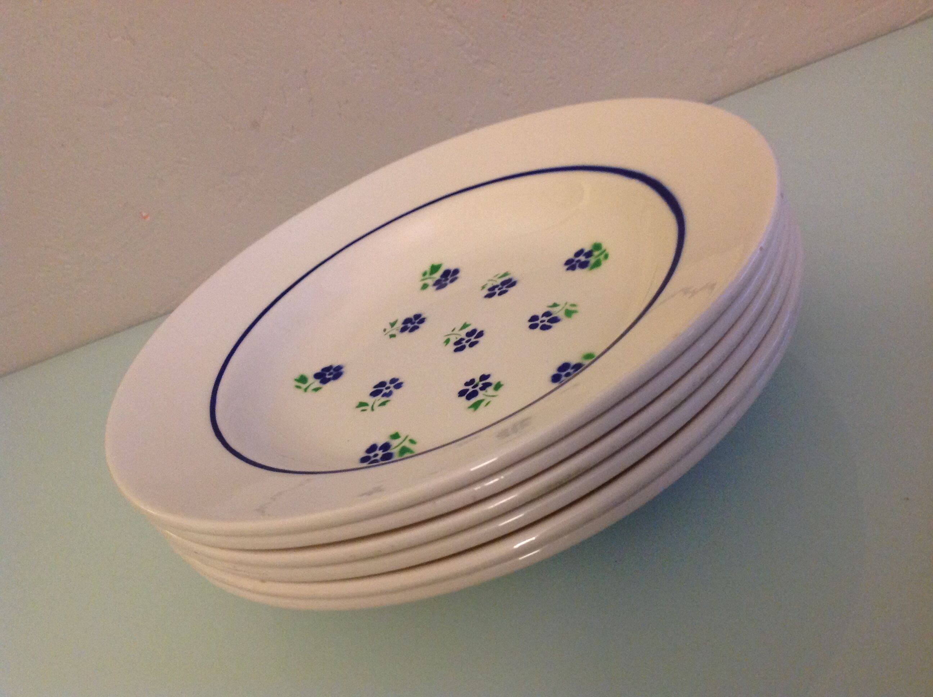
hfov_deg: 52.7
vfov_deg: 40.6
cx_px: 466
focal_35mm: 35
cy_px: 348
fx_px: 942
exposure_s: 1/17
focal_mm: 4.28
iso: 320
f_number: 2.4
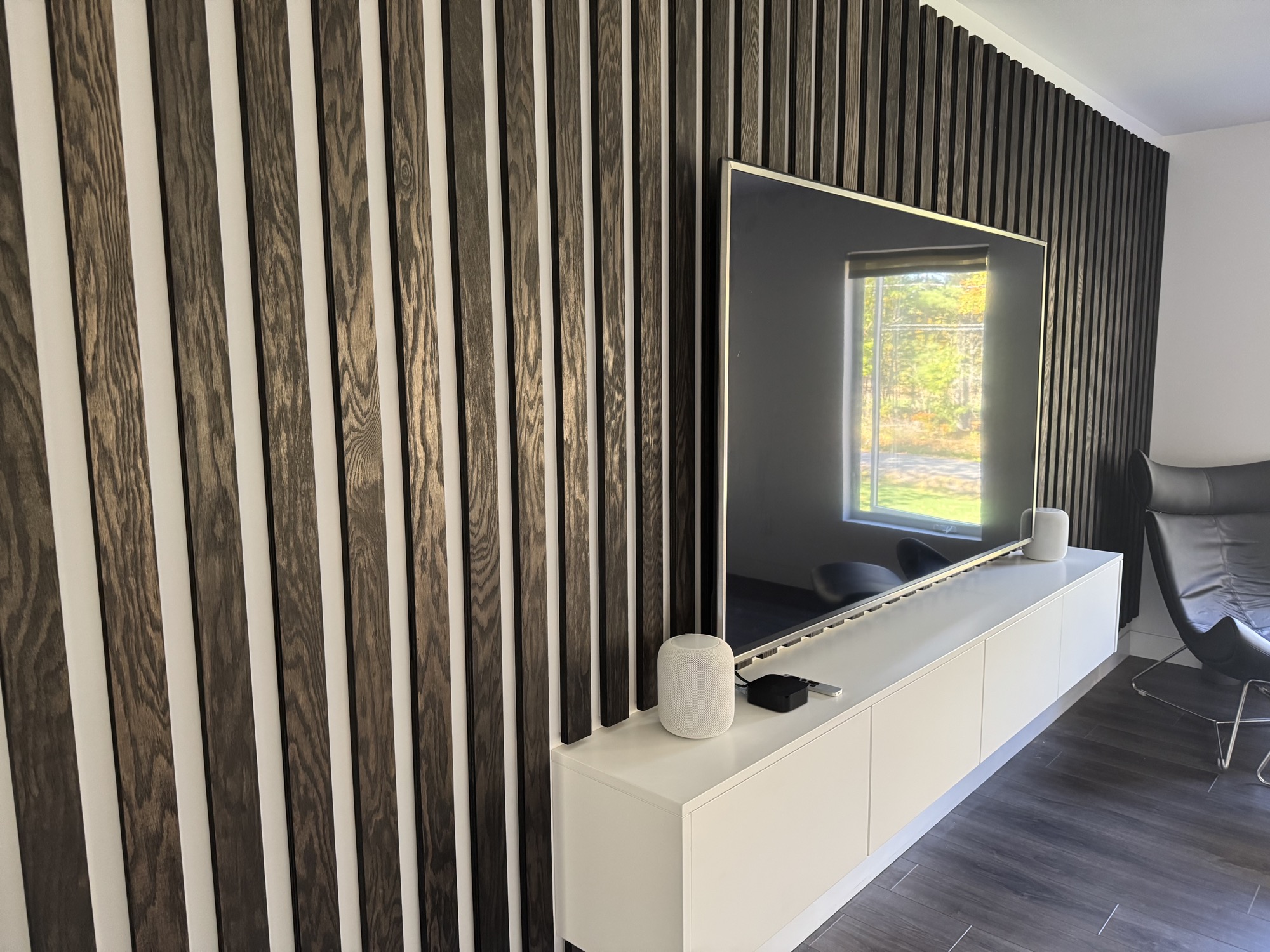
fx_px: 881
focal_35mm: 24
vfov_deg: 56.8
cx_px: 635
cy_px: 476
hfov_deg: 71.6
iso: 500
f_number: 1.78
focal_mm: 6.76
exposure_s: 1/60
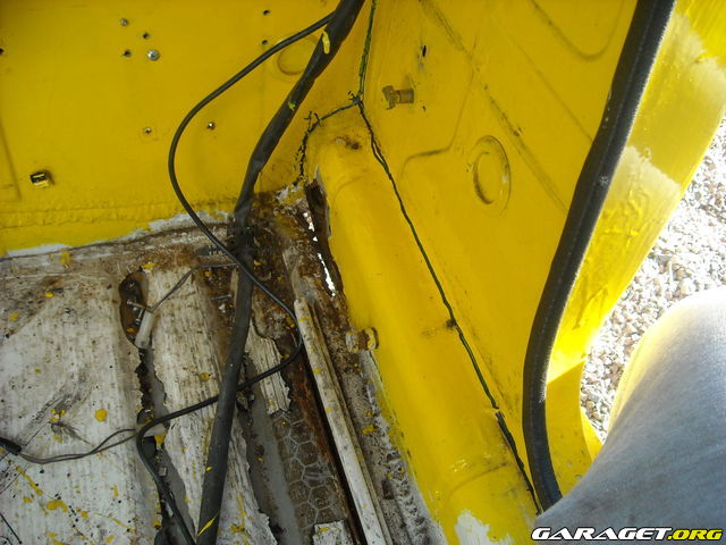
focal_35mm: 35
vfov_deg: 40.7
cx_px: 363
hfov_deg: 52.6
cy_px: 272
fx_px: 734
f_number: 2.8
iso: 248
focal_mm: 5.7
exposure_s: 1/201
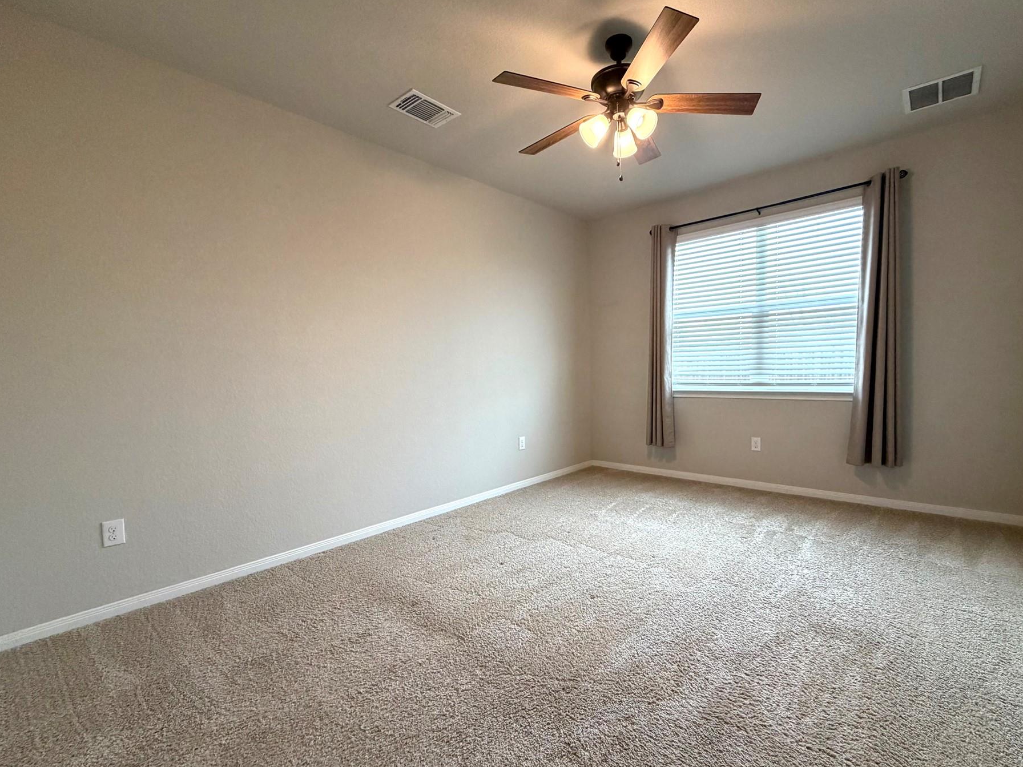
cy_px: 407
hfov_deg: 94.3
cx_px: 552
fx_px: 473
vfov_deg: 78.0
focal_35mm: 16
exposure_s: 1/60
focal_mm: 2.22
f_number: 2.2
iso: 200
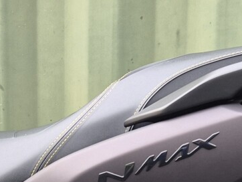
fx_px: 888
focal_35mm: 127
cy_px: 255
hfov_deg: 15.1
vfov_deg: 11.3
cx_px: -21
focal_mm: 5.4
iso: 125
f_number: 1.8
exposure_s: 1/180
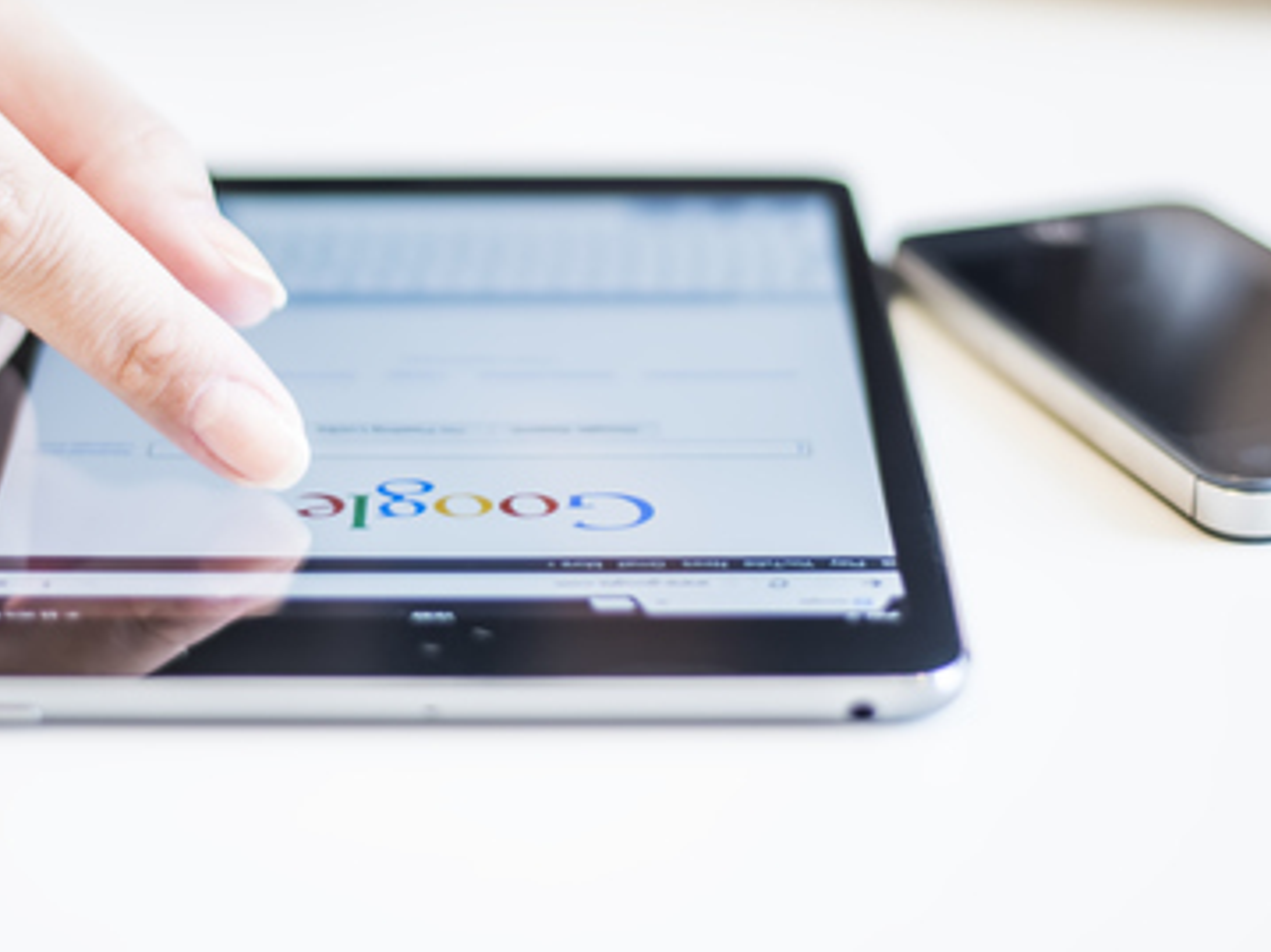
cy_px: 221
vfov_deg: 15.2
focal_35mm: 97
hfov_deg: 20.2
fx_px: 3560
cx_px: 503
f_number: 1.8
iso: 400
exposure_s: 1/200
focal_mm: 50
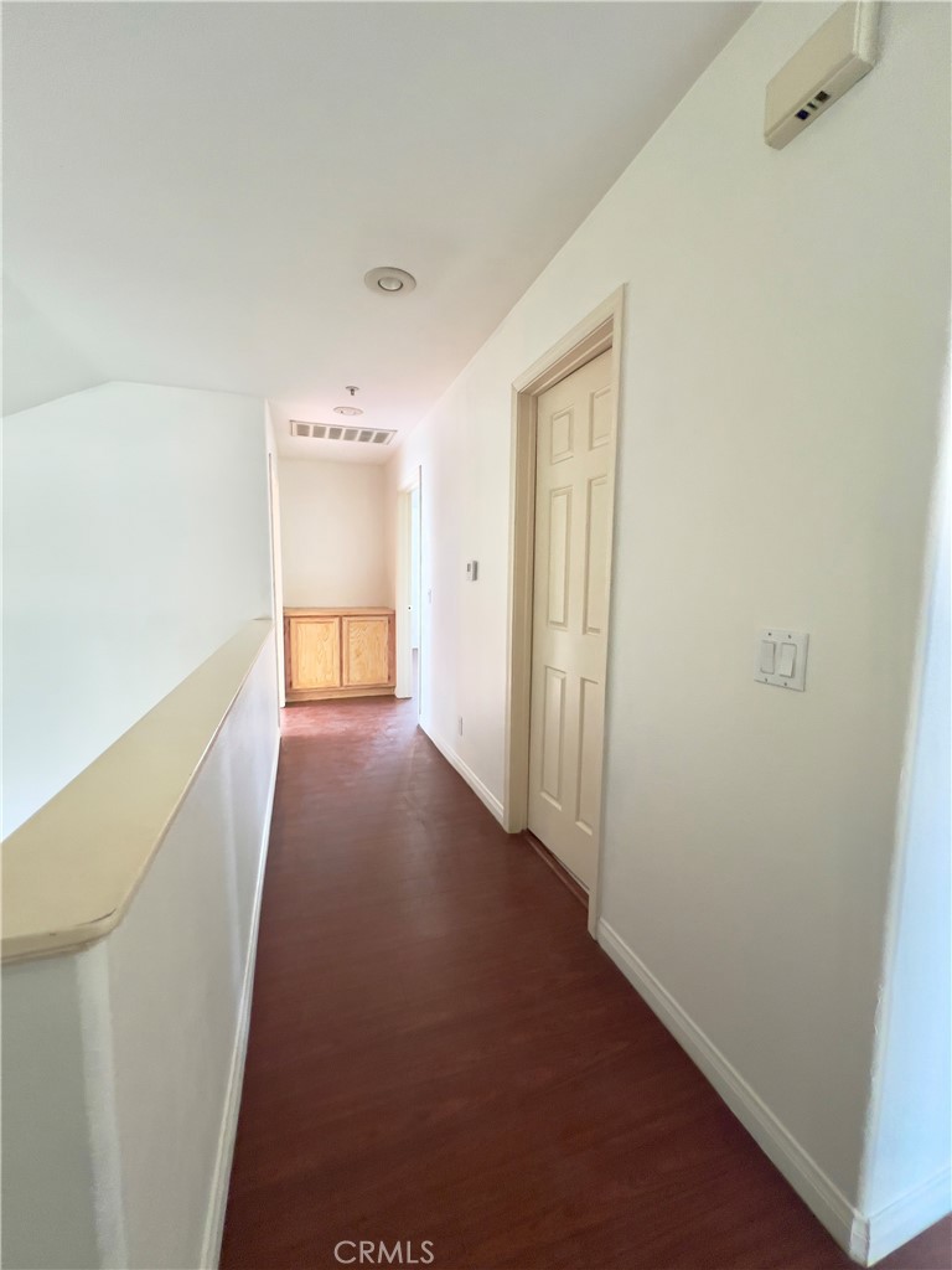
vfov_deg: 106.2
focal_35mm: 13
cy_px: 635
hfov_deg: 89.9
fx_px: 477
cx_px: 476
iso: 200
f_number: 1.8
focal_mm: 1.57
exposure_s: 1/99
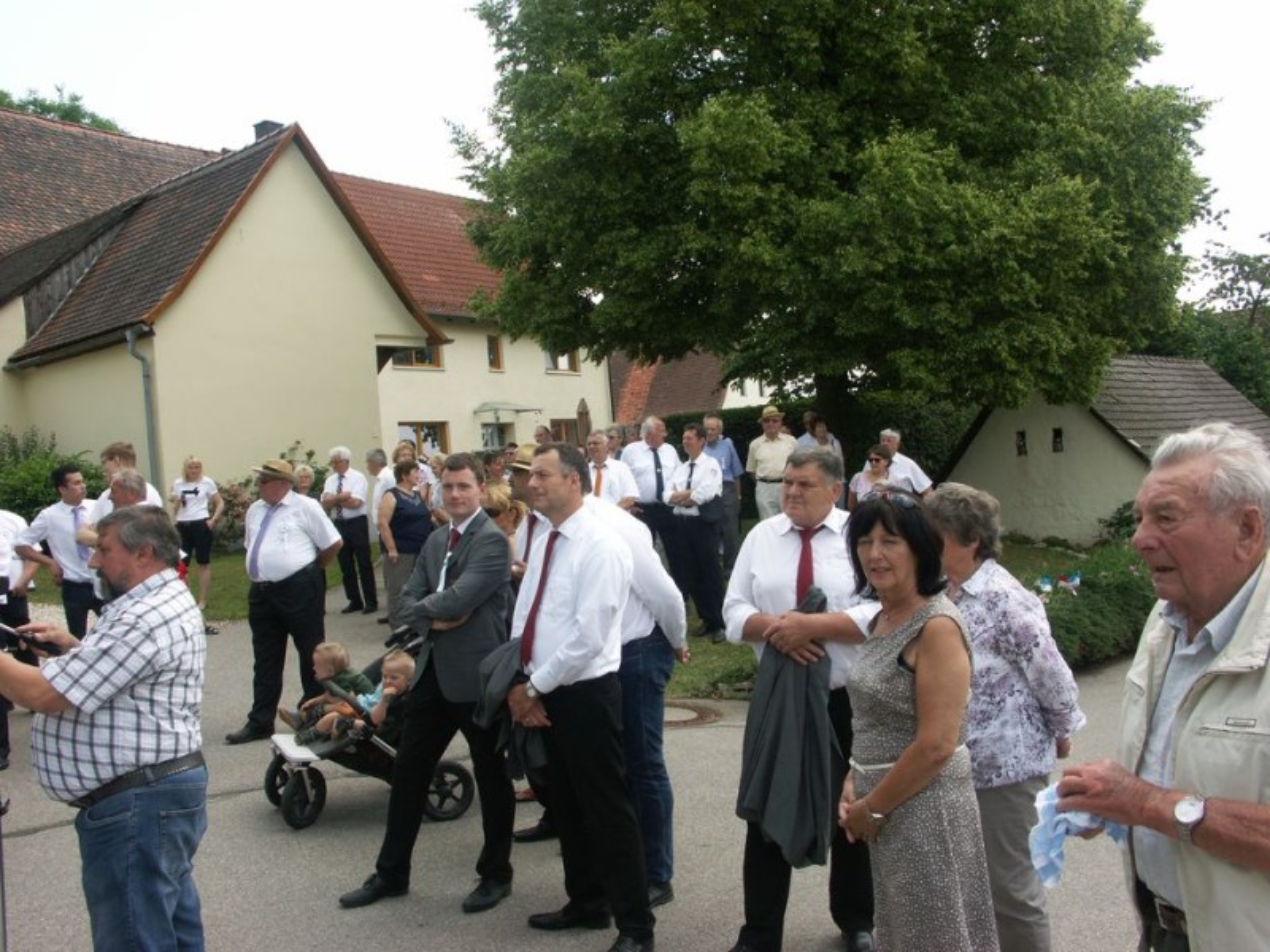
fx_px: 1174
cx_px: 635
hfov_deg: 56.8
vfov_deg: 44.2
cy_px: 476
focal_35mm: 32
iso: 64
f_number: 8
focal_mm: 8.17
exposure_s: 1/80
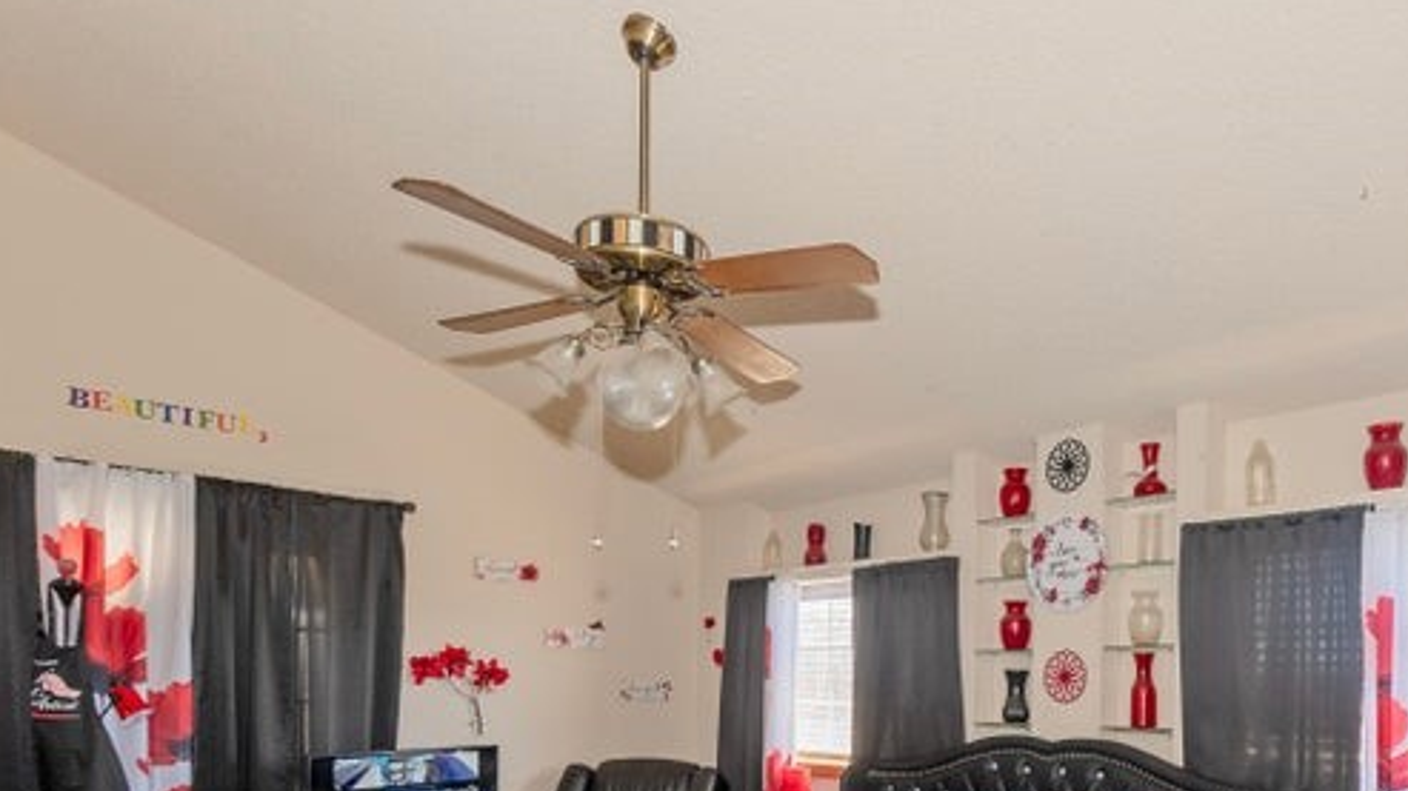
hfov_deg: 70.1
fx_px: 970
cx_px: 925
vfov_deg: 41.7
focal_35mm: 26
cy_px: 671
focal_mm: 11.5
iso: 400
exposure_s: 1/60
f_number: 5.6
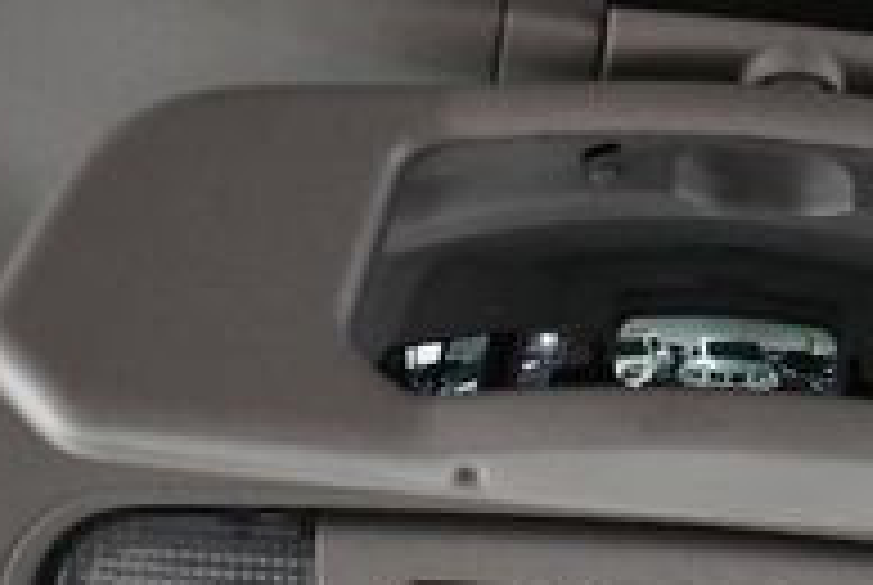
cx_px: 1089
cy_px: 497
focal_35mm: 119
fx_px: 2890
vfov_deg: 11.5
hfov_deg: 16.4
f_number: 3.5
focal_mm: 18
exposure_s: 1/80
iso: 3200
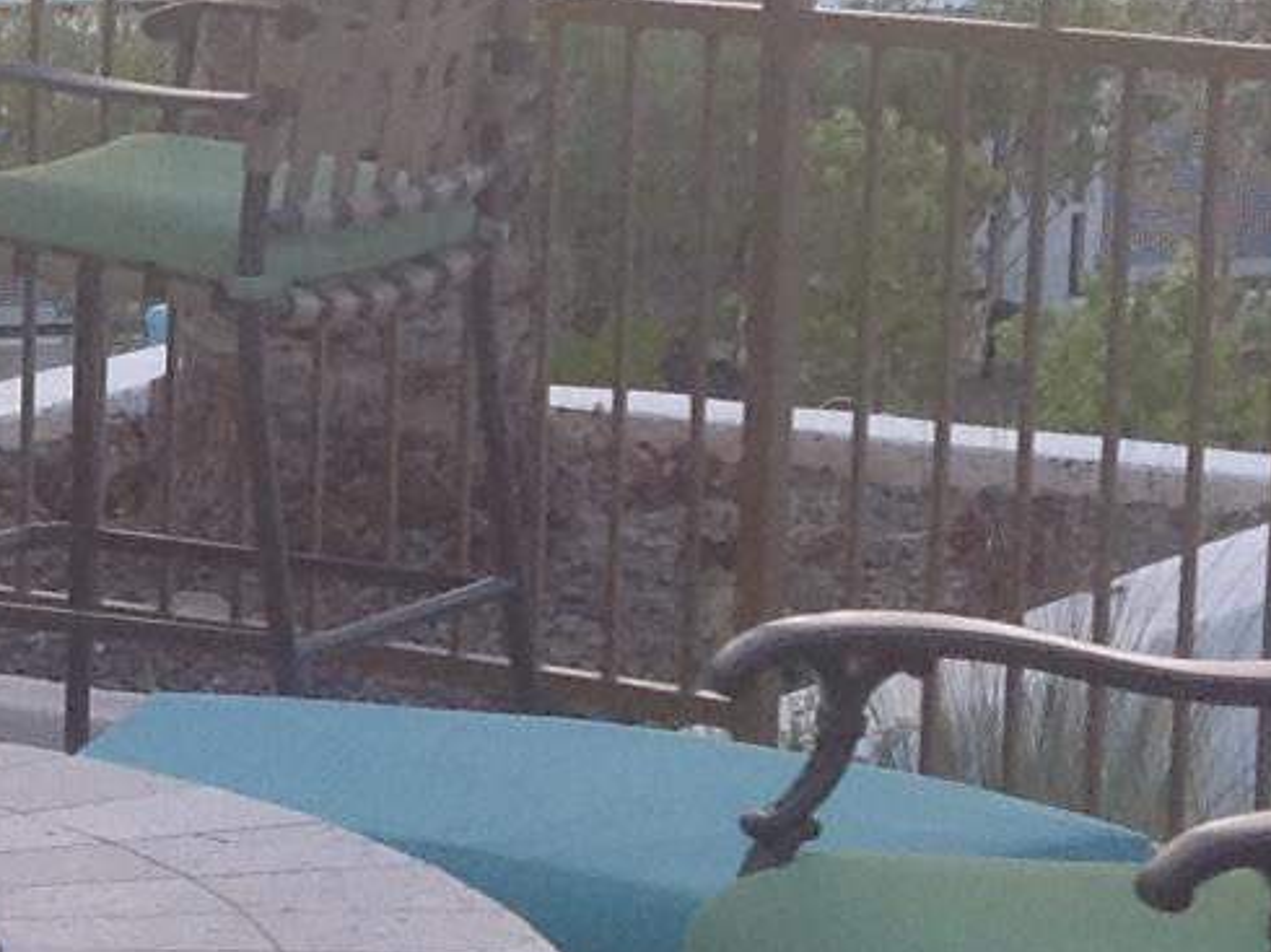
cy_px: 462
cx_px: -986
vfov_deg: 8.0
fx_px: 6789
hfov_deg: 10.1
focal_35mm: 185
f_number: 2.4
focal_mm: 4.28
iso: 50
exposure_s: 1/444
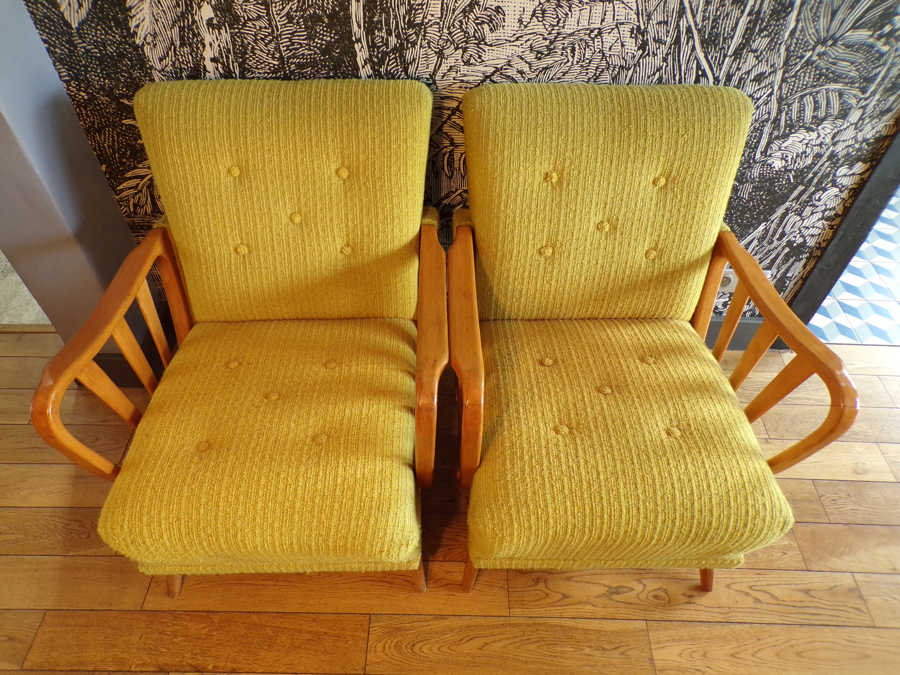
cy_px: 338
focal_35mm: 24
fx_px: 624
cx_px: 450
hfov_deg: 71.6
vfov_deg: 56.8
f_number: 3
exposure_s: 1/34
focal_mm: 4.3
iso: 200
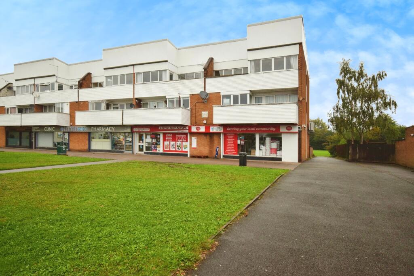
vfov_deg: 59.5
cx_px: 207
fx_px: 242
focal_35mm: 21
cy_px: 138
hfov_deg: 81.2
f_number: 5
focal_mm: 14
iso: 1000
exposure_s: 1/800
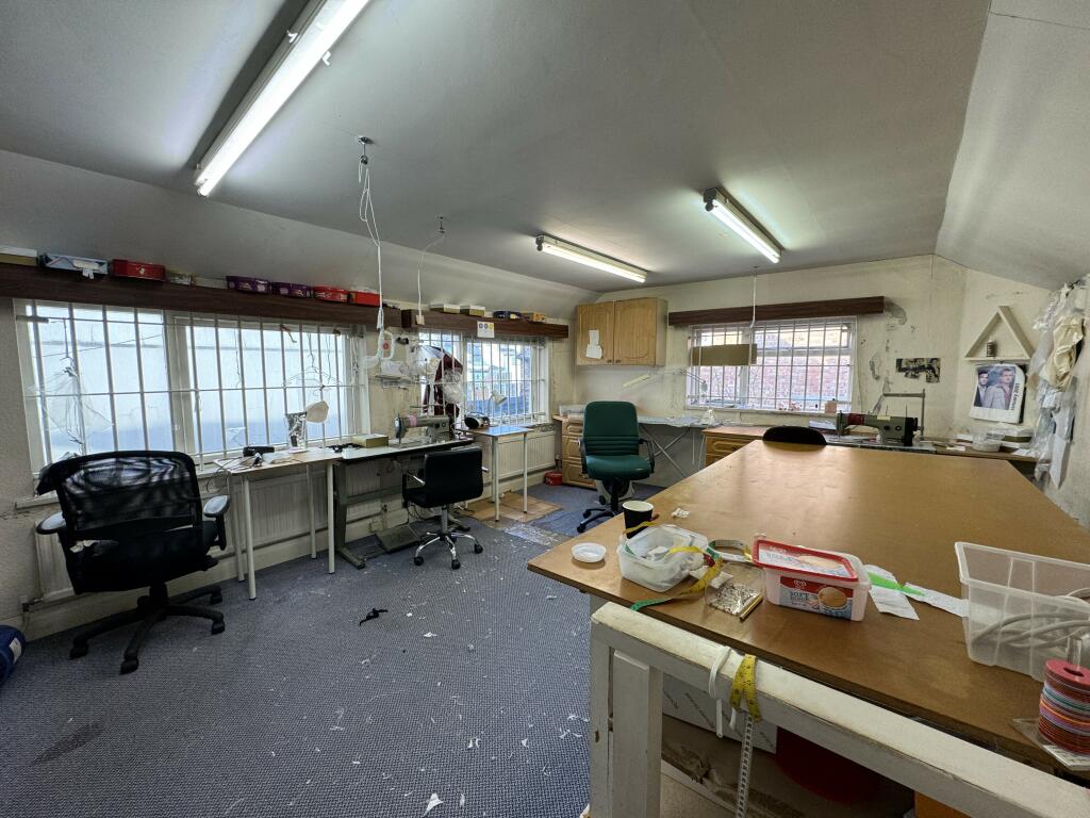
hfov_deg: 102.1
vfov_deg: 85.7
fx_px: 441
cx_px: 545
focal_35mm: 14
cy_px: 409
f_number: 2.2
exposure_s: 1/100
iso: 80
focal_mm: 2.22
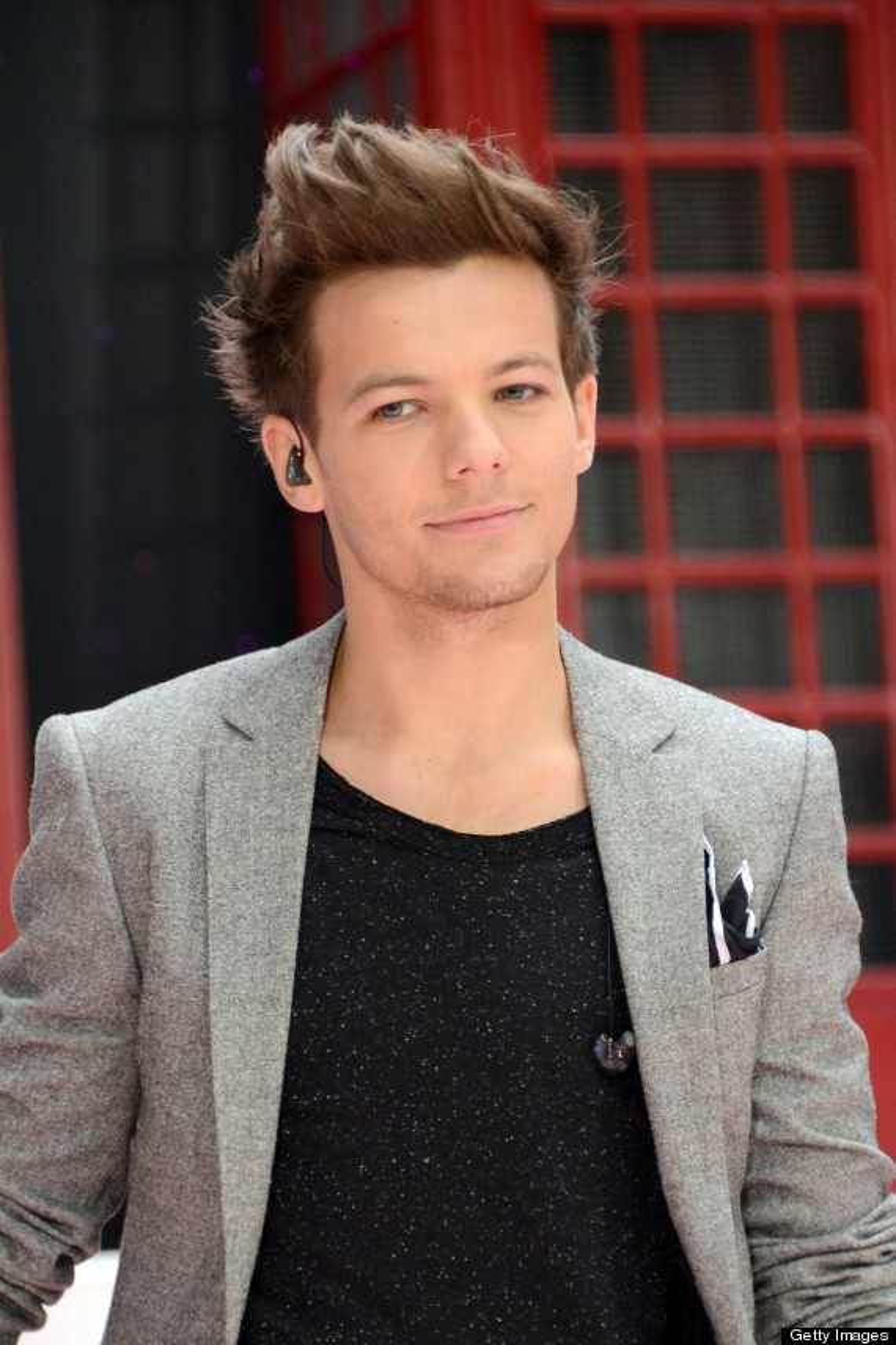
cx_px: 448
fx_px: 6725
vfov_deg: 11.4
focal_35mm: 180
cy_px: 672
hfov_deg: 7.6
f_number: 5.6
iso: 3200
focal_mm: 180
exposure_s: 1/250
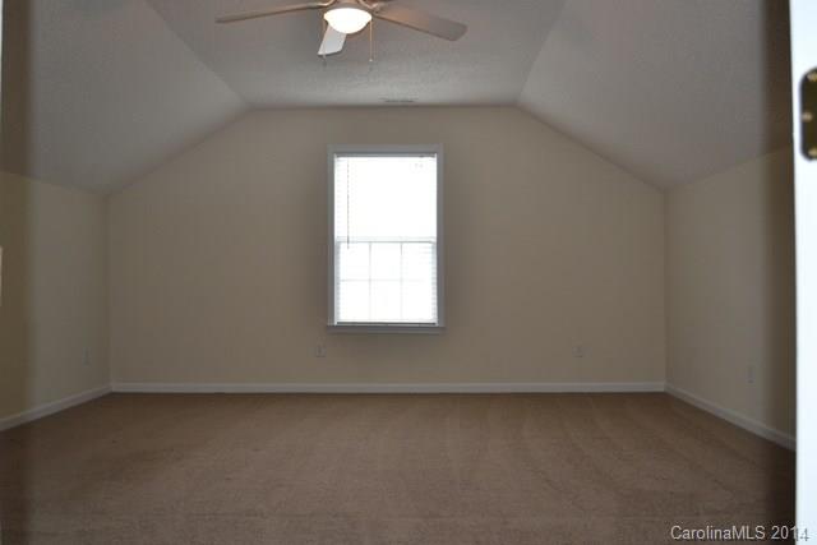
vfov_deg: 40.0
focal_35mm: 33
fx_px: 749
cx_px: 408
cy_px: 272
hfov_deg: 57.2
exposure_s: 1/80
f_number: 4
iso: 400
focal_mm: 22
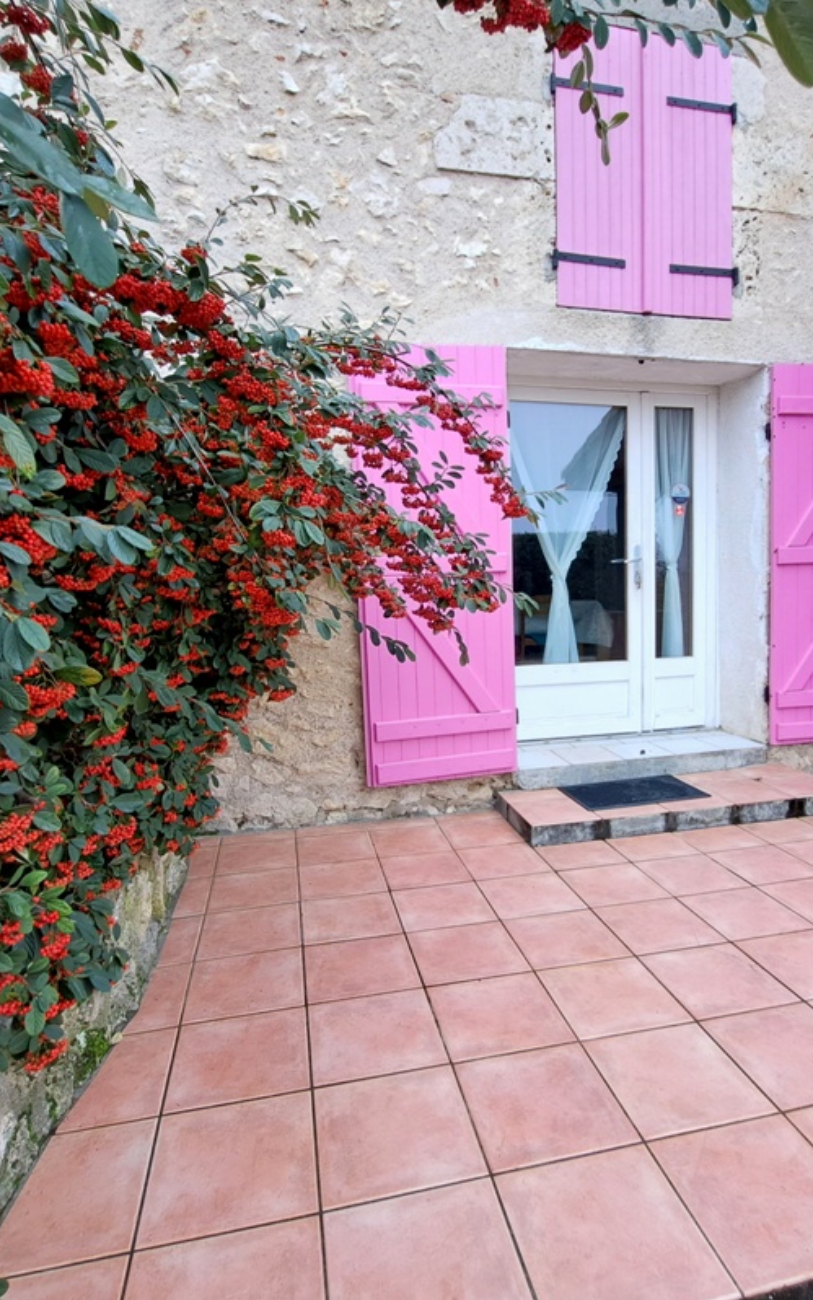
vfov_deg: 88.0
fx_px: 673
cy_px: 635
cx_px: 442
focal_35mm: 19
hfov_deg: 62.1
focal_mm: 1.74
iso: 50
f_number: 2.2
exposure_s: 1/50
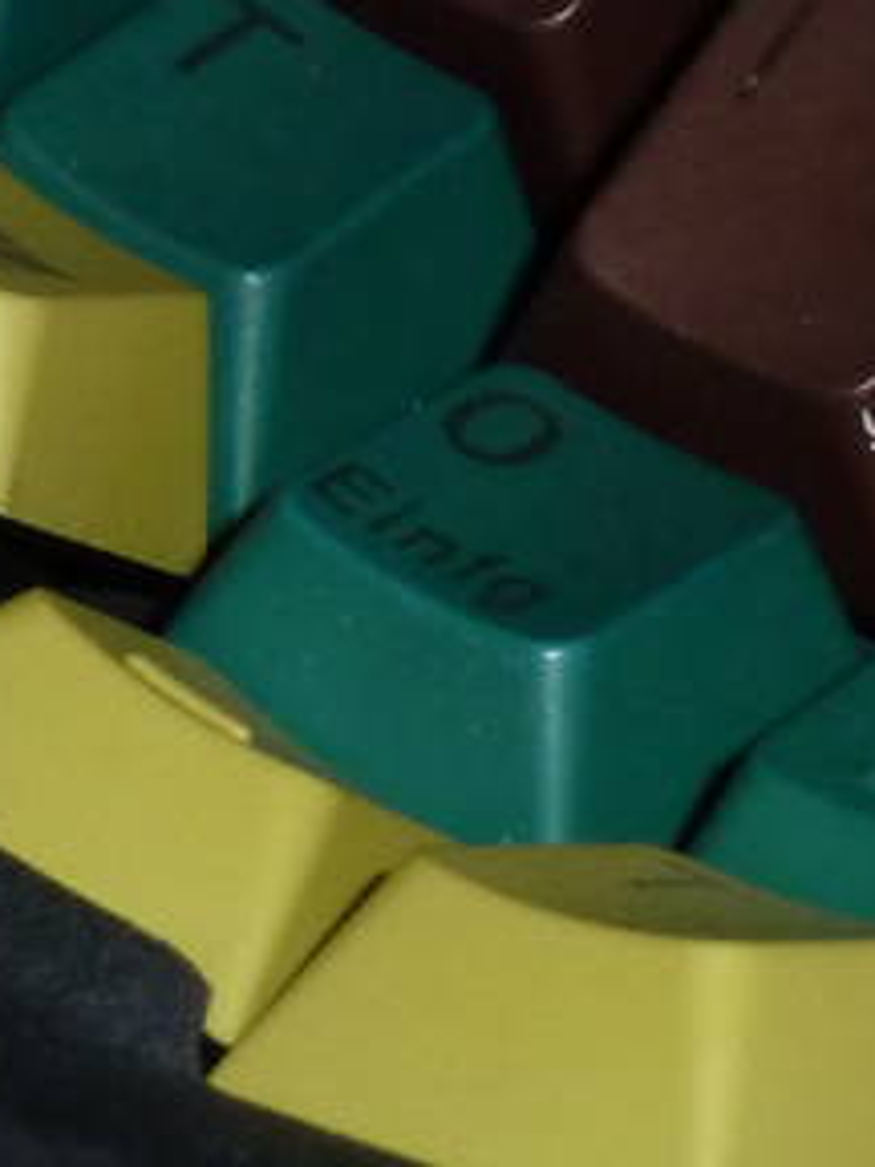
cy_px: 320
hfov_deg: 6.2
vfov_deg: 8.3
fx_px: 8021
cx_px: -425
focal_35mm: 238
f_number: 3.8
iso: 200
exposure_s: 1/30
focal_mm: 8.5
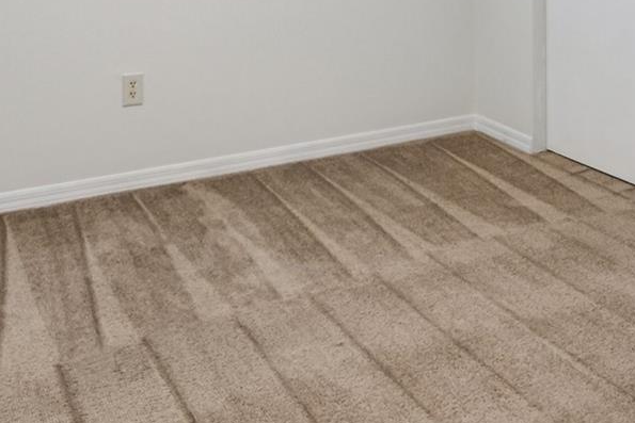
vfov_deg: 27.2
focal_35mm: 43
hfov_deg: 45.4
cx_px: 307
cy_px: -94
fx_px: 759
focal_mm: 16
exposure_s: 1/30
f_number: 8
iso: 400
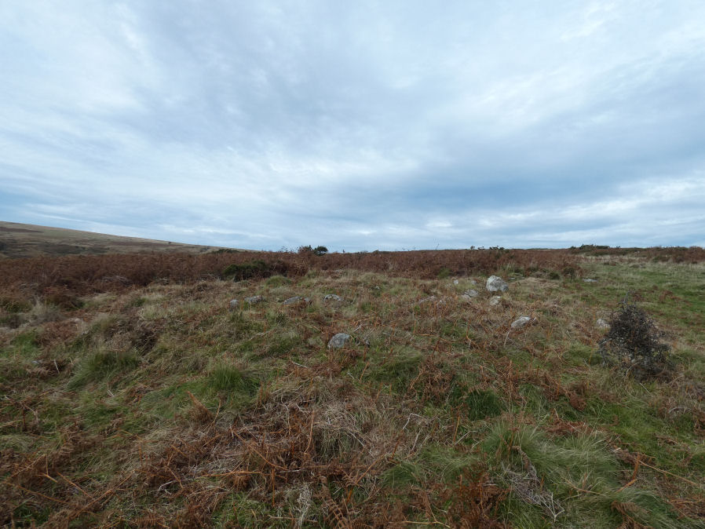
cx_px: 352
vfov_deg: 66.0
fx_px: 407
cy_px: 264
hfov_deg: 81.7
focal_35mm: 20
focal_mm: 3.6
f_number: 3.2
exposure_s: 1/800
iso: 80
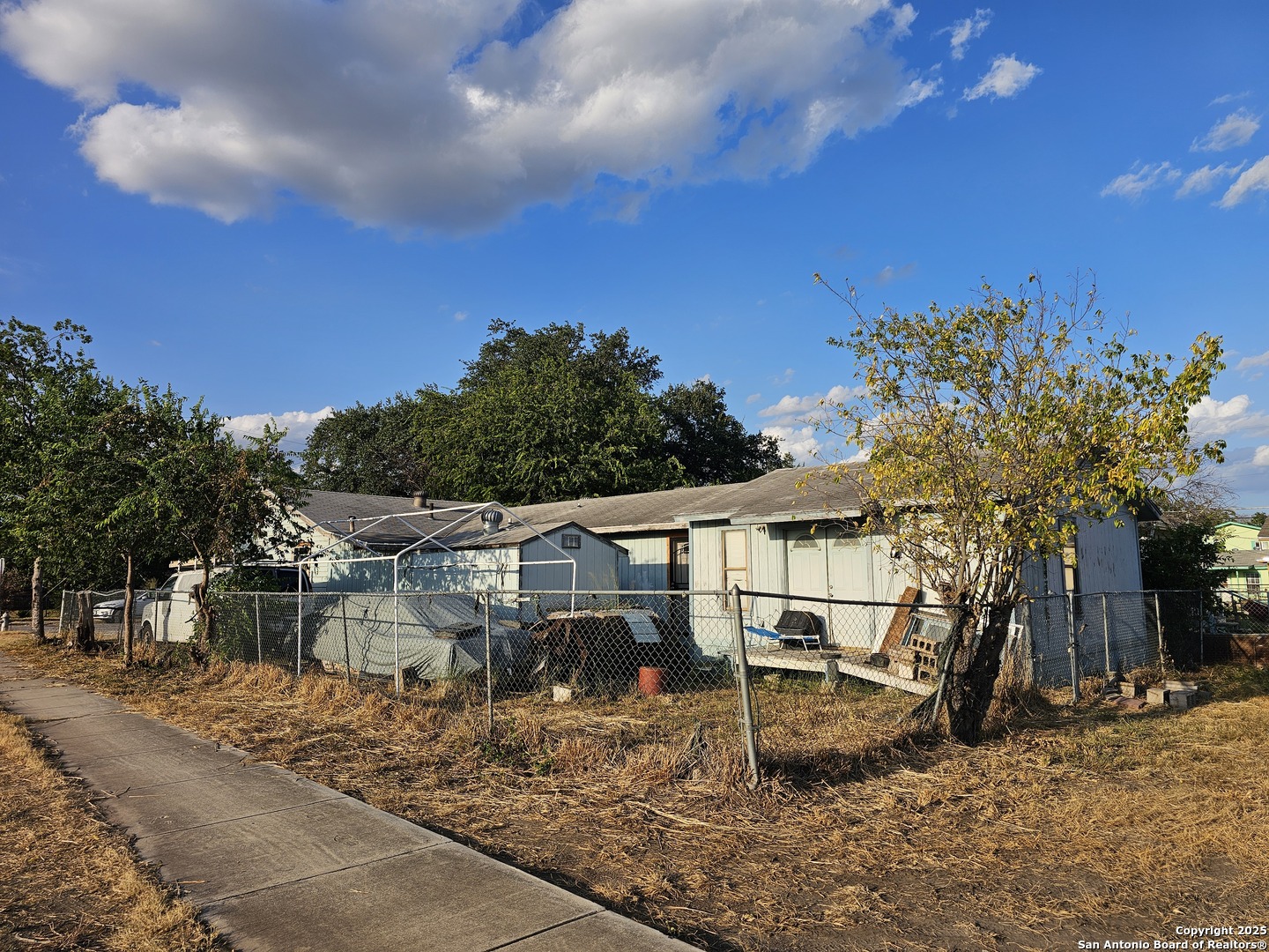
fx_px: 843
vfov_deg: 58.9
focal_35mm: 23
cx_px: 634
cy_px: 476
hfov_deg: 73.9
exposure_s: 1/728
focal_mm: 6.3
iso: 10
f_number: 1.7
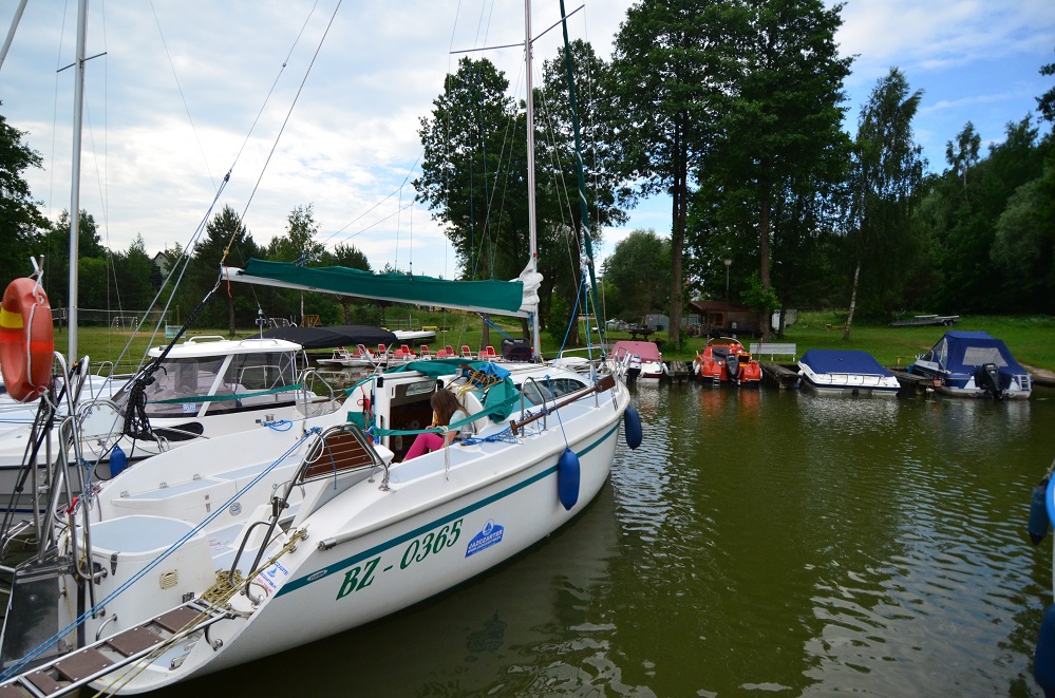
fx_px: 526
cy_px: 349
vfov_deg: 67.1
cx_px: 528
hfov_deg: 90.1
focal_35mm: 18
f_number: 4.5
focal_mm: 12
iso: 1400
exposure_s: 1/8000
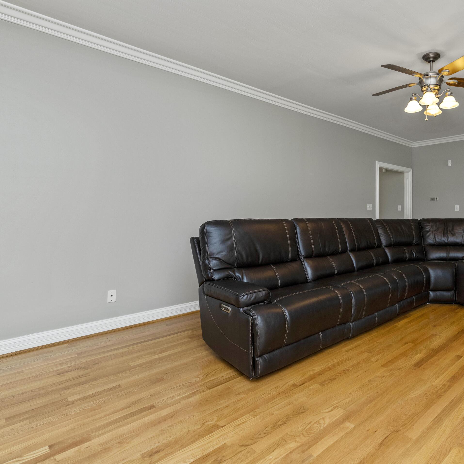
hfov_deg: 70.5
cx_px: 340
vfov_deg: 74.8
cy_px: 241
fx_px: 303
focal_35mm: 20
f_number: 4.5
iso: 500
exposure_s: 1/100
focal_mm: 15
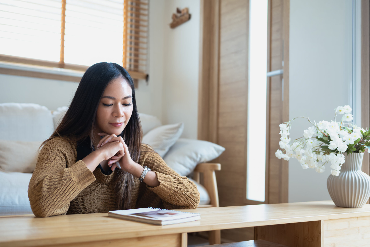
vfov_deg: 33.4
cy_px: 124
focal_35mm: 40
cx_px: 185
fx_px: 411
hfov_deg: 48.5
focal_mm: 40
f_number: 2.8
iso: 500
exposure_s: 1/400
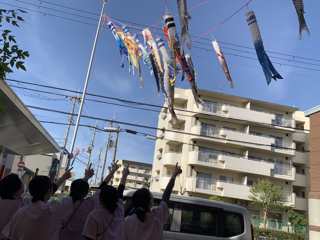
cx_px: 146
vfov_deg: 48.2
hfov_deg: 61.6
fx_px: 268
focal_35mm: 29
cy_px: 132
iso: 25
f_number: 1.8
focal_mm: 4.25
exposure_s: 1/2364
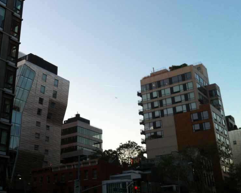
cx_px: 99
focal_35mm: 47
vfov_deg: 31.9
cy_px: 71
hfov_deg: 39.4
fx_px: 335
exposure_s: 1/142
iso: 80
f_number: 2.8
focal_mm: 3.85
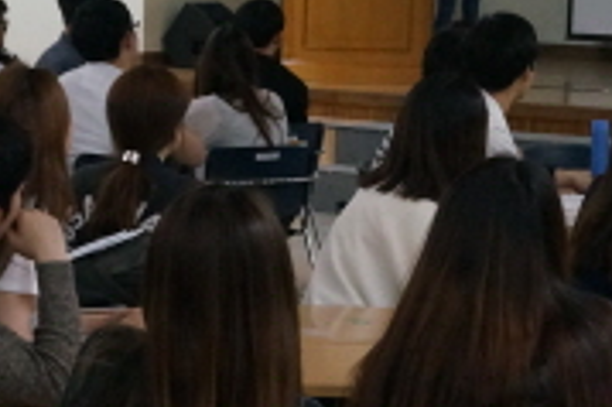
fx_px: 2496
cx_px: 318
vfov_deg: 9.3
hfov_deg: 14.0
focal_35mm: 147
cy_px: 104
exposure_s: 1/160
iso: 3200
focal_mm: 25
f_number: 4.5
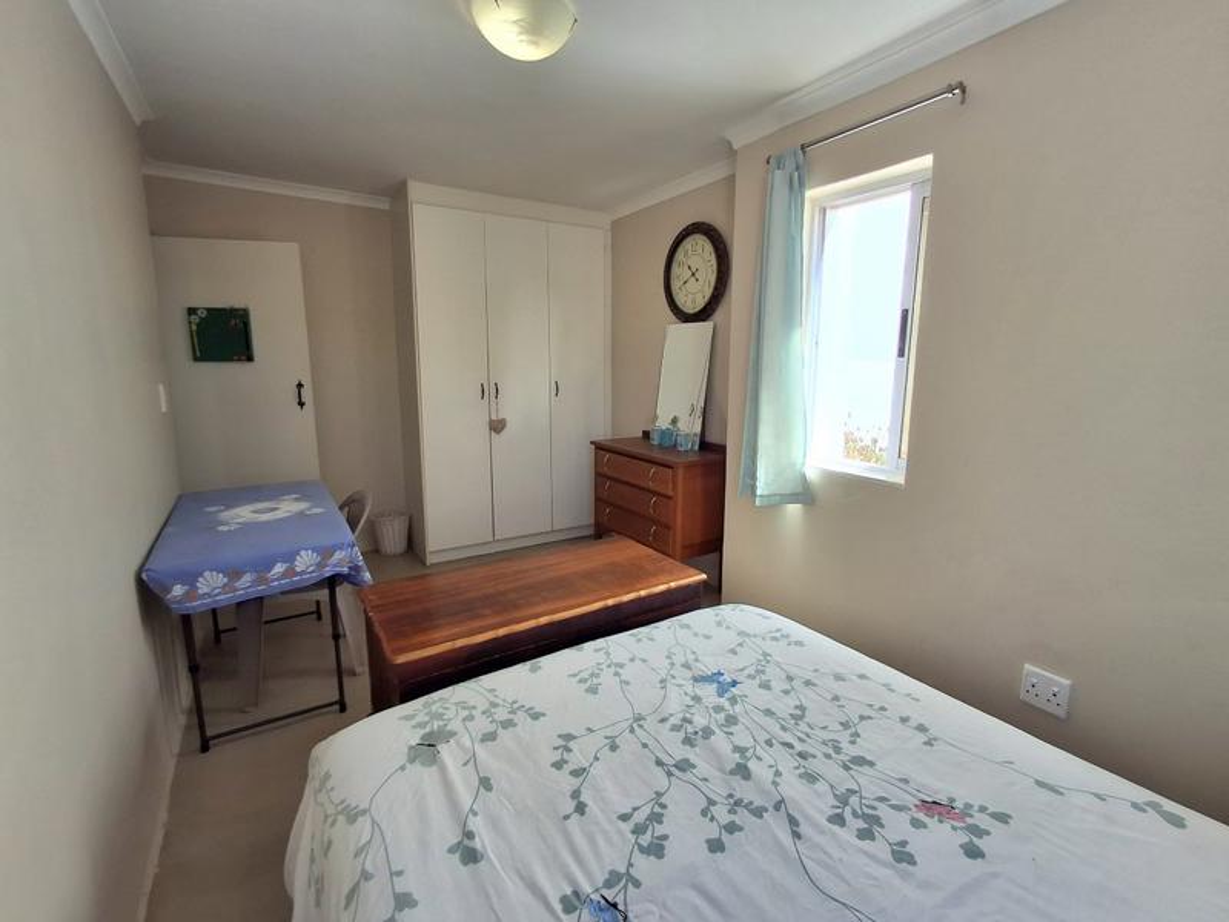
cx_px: 614
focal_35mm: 16
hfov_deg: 94.5
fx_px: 568
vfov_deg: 78.1
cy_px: 461
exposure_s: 1/185
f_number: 2.2
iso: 40
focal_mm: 1.64
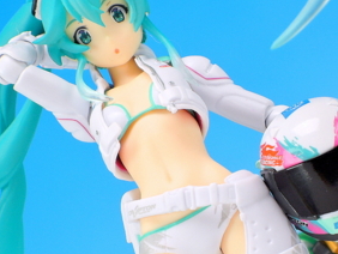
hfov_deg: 7.8
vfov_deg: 5.8
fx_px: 2492
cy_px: 168
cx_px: 210
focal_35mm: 255
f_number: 6.3
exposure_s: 1/2
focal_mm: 25.5
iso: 80
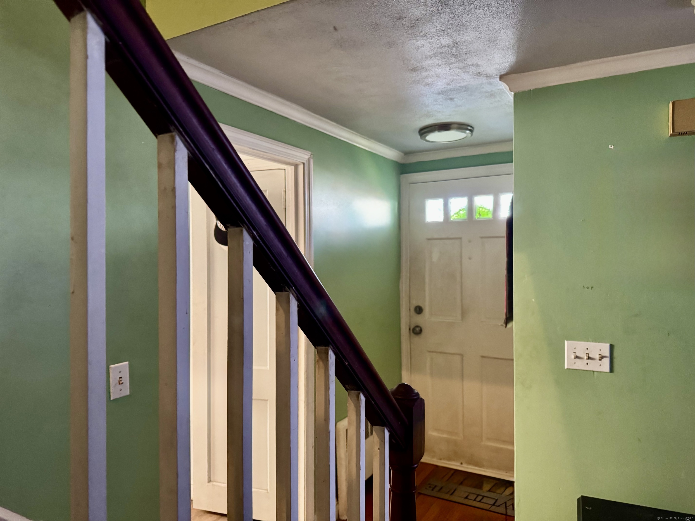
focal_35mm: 24
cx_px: 348
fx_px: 482
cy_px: 260
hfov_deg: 71.6
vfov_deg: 56.8
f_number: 1.78
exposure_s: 1/40
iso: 800
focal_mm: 6.76
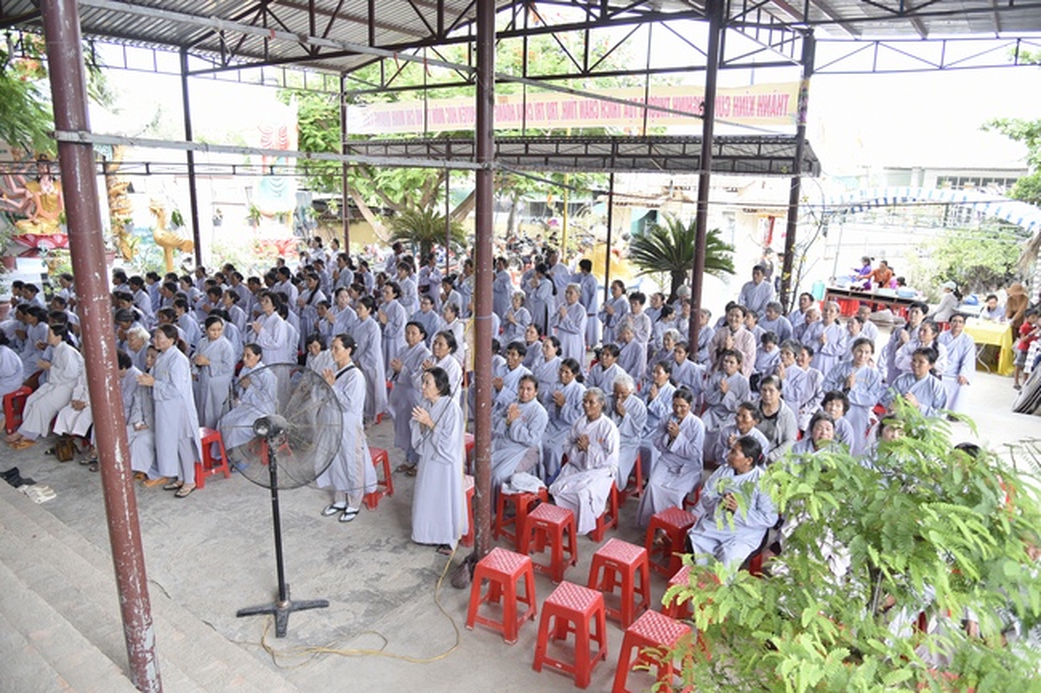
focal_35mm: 24
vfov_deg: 53.1
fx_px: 694
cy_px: 346
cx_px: 520
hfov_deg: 73.8
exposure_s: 1/125
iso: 320
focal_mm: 24
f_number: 4.5
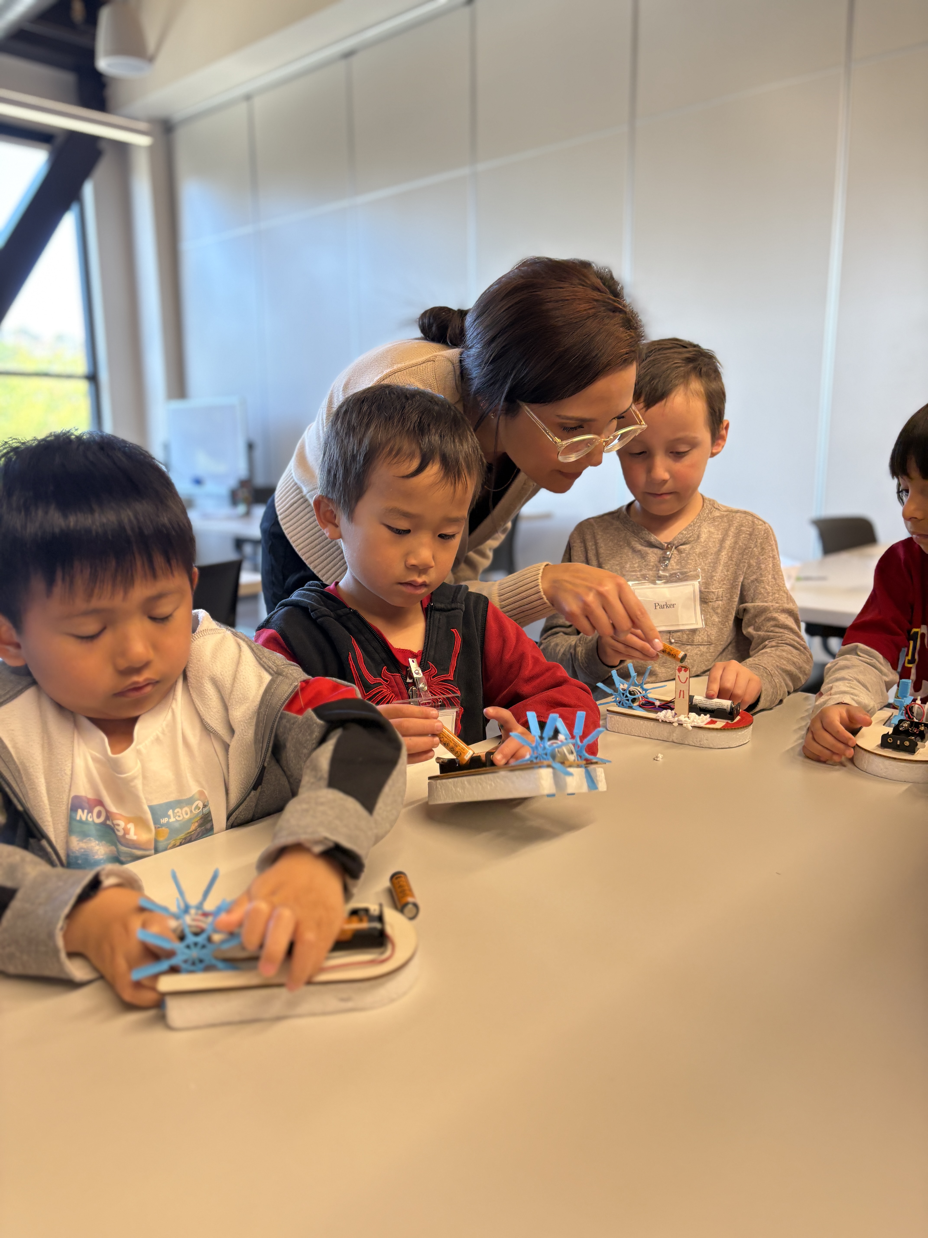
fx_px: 929
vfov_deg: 67.3
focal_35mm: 26
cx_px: 464
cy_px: 619
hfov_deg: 53.1
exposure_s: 1/120
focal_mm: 5.96
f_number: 1.6
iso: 125
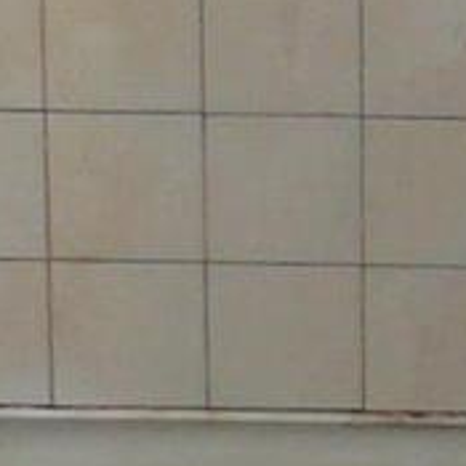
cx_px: 927
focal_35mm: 272
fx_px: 4143
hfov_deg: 6.3
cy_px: -144
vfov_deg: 6.4
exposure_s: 1/30
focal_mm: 5.2
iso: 100
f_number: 2.8
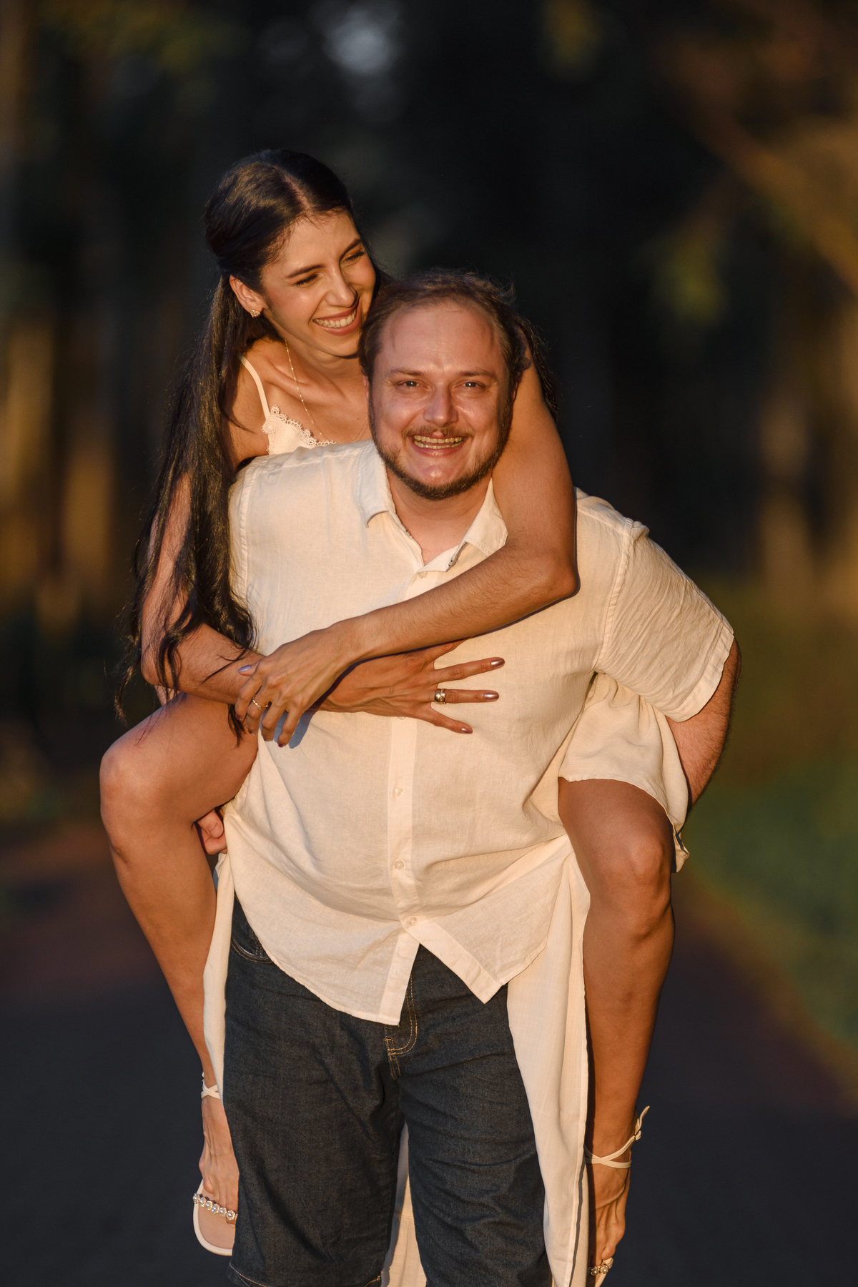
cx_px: 429
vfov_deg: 6.9
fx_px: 10724
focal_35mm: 300
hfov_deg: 4.6
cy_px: 644
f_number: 2.8
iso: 100
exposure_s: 1/800
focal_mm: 200
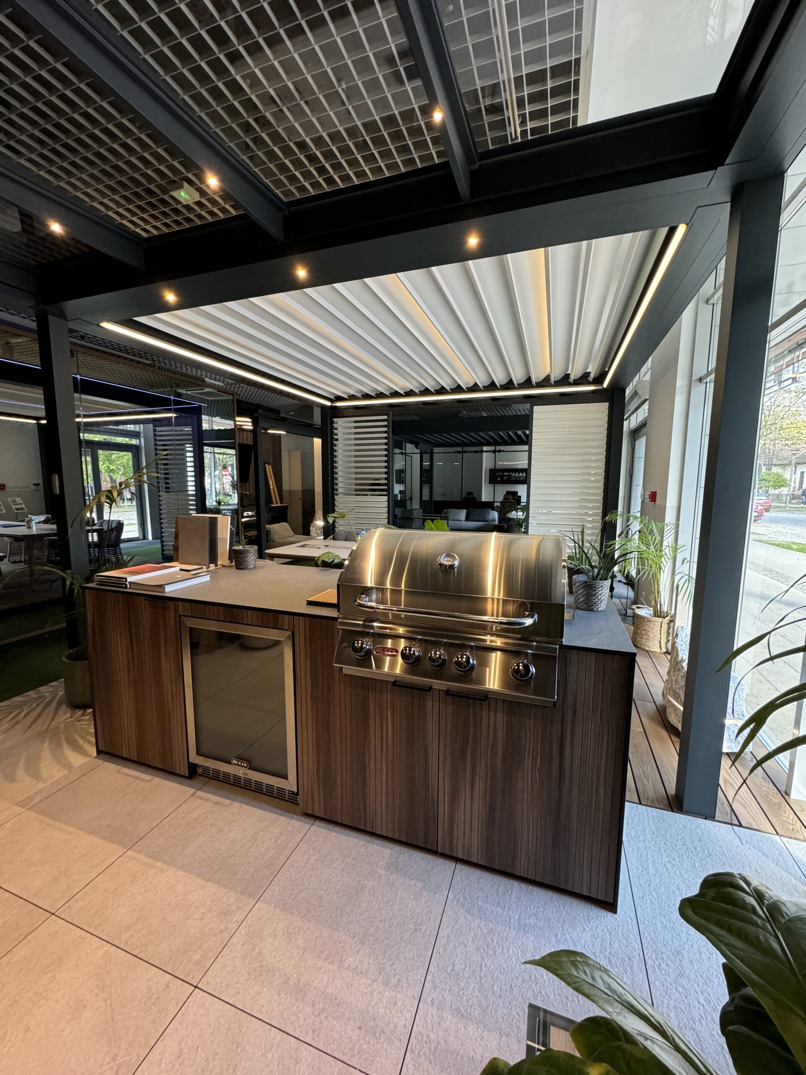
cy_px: 538
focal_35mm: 14
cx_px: 403
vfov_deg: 102.1
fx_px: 435
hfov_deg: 85.7
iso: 320
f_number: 2.2
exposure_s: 1/79
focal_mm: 2.22
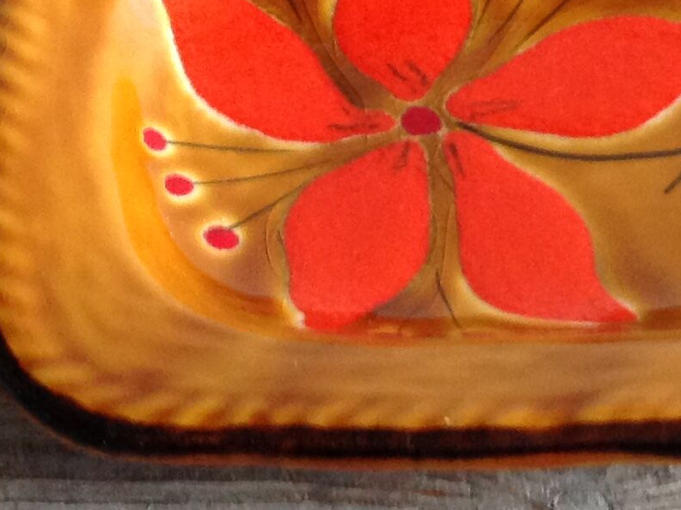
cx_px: 495
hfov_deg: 17.2
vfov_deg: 13.0
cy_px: 243
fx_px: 2242
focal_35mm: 114
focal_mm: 4.28
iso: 200
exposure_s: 1/15
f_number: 2.4
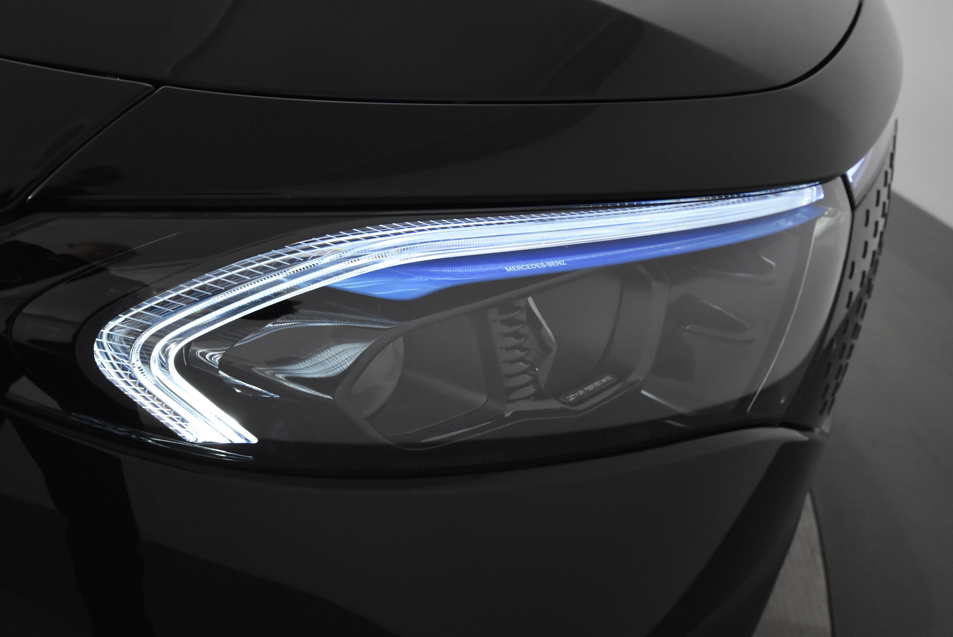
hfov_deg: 61.9
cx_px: 476
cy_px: 318
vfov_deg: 43.7
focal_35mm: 30
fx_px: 795
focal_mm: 20
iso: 3200
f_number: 5.6
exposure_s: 1/60
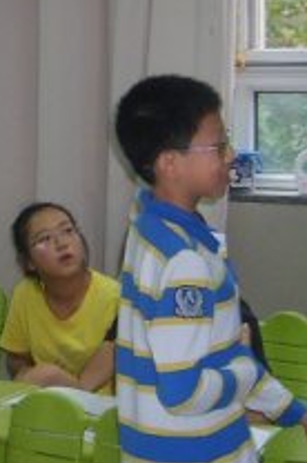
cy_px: 130
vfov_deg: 16.9
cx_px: -109
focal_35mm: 121
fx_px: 1553
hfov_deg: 11.0
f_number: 2.8
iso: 100
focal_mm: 5.8
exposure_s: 1/45
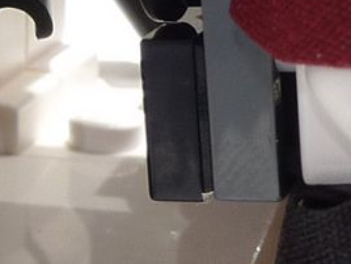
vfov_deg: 4.5
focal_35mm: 327
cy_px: -146
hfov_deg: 5.9
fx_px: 3316
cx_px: -452
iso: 80
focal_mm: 10.2
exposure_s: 2
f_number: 5
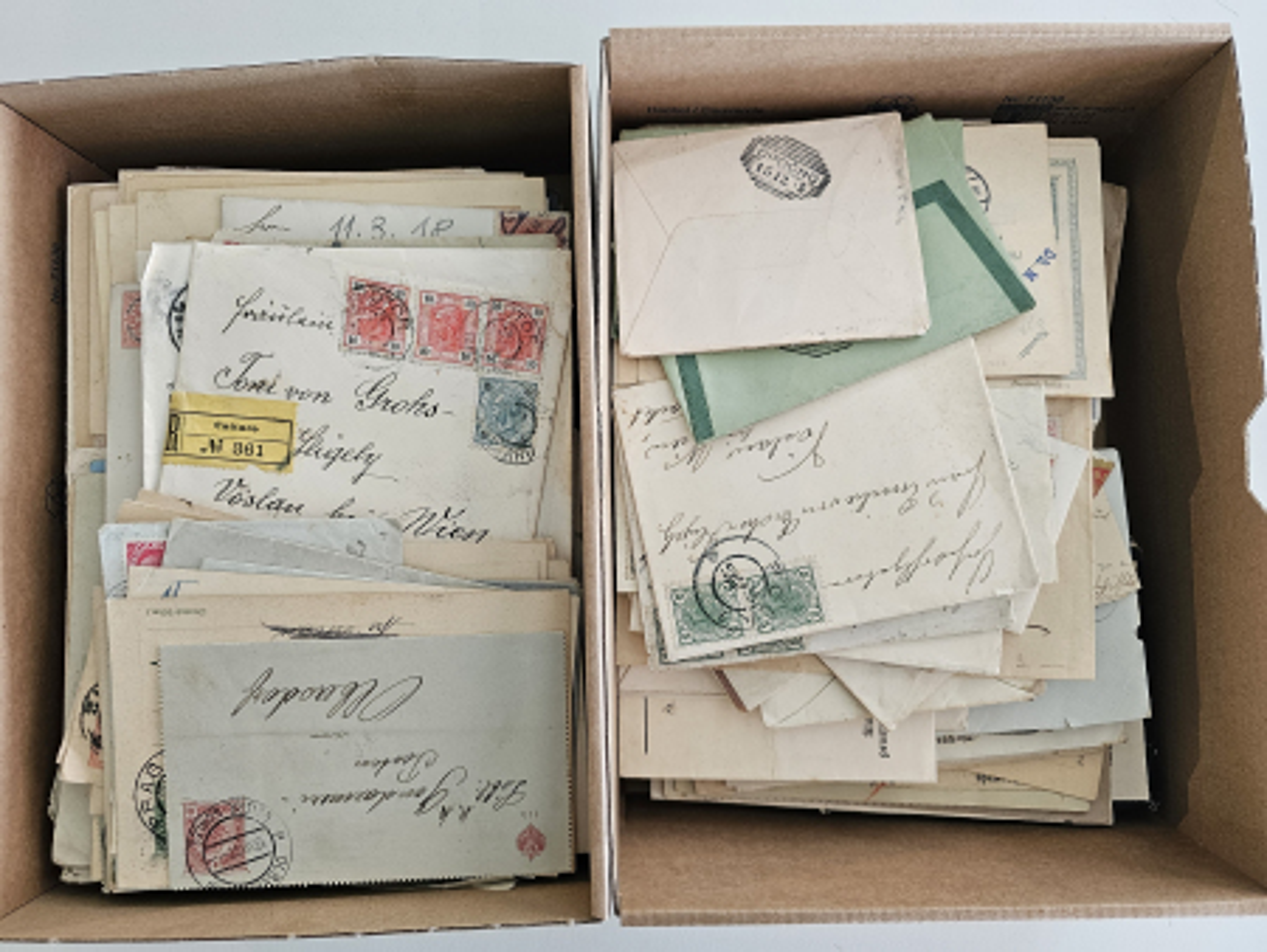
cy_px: 476
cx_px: 634
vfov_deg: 58.9
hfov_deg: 73.9
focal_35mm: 23
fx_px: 842
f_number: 1.7
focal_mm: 6.3
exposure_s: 1/120
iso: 200
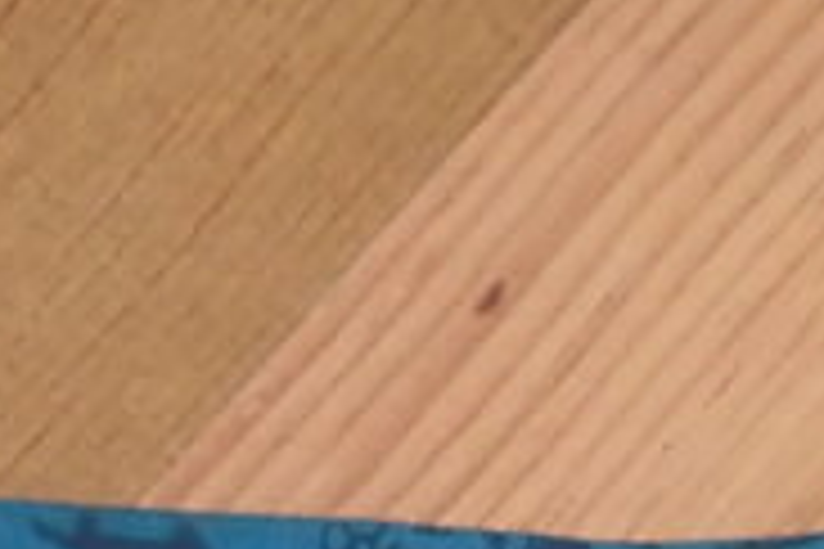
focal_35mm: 197
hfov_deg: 10.4
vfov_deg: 6.5
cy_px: 1548
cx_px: 637
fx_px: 4509
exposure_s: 1/60
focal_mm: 4.6
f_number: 3.2
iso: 100
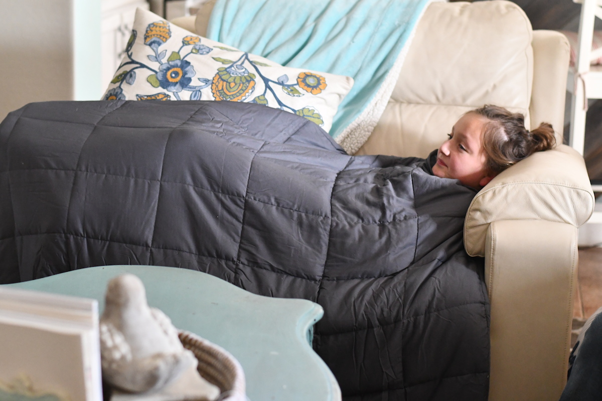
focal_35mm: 75
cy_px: 200
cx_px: 301
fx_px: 1254
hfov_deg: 27.0
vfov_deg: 18.2
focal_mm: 50
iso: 3200
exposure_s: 1/125
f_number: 2.8
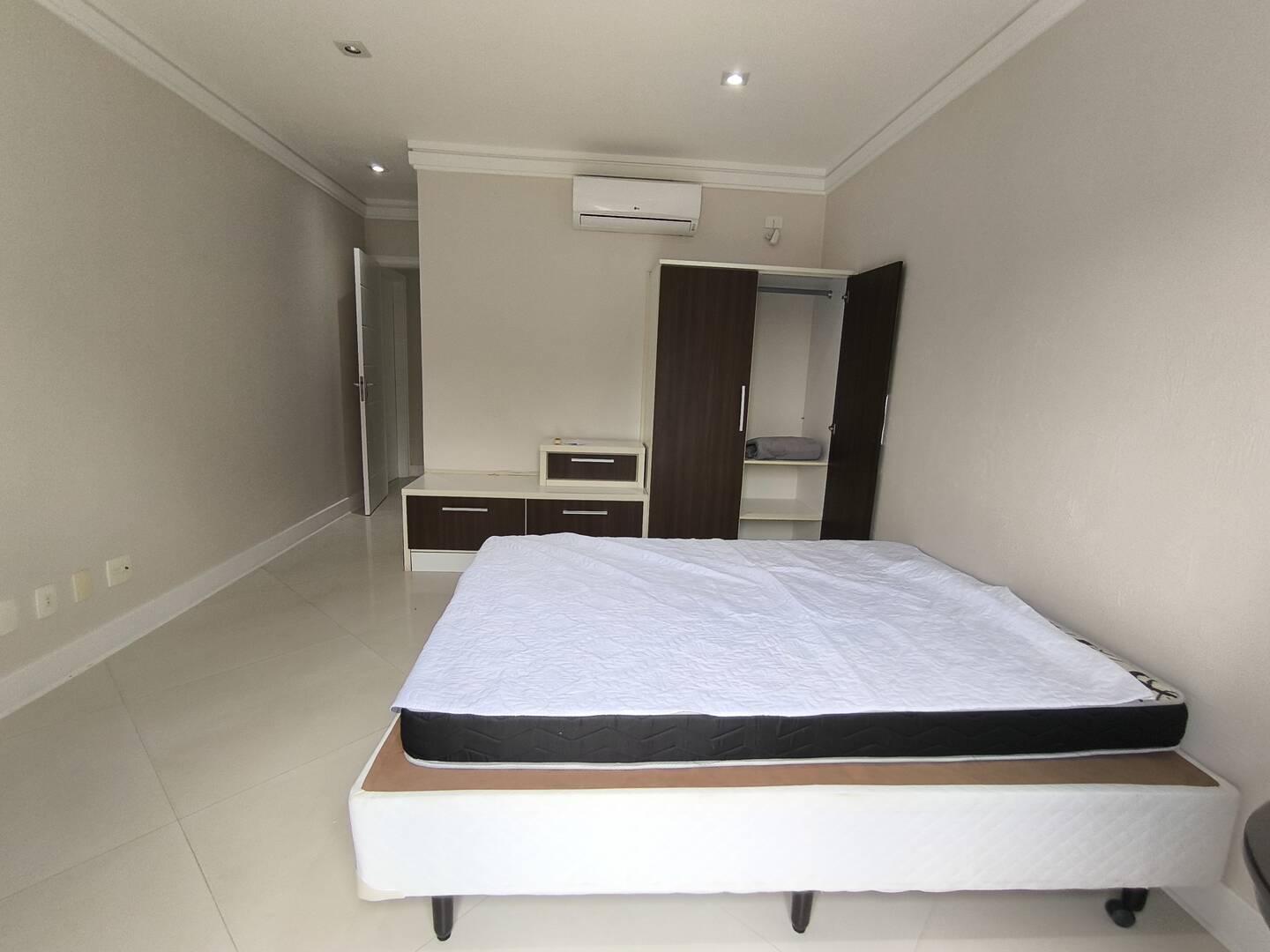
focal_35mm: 16
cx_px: 635
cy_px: 476
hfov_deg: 94.5
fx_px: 587
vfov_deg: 78.1
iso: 80
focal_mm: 1.65
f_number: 2.2
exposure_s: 1/120
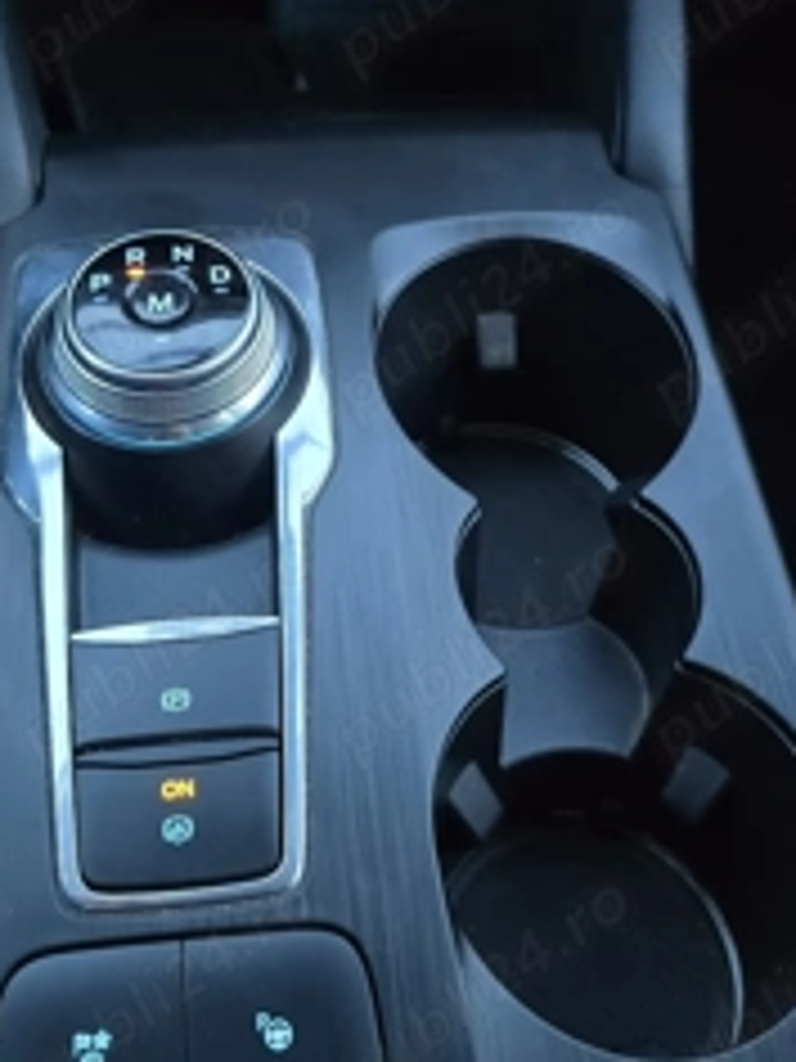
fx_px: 1196
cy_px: 378
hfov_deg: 36.7
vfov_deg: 47.3
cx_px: 324
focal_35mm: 39
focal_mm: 6.3
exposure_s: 1/33.3
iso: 1250
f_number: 1.7
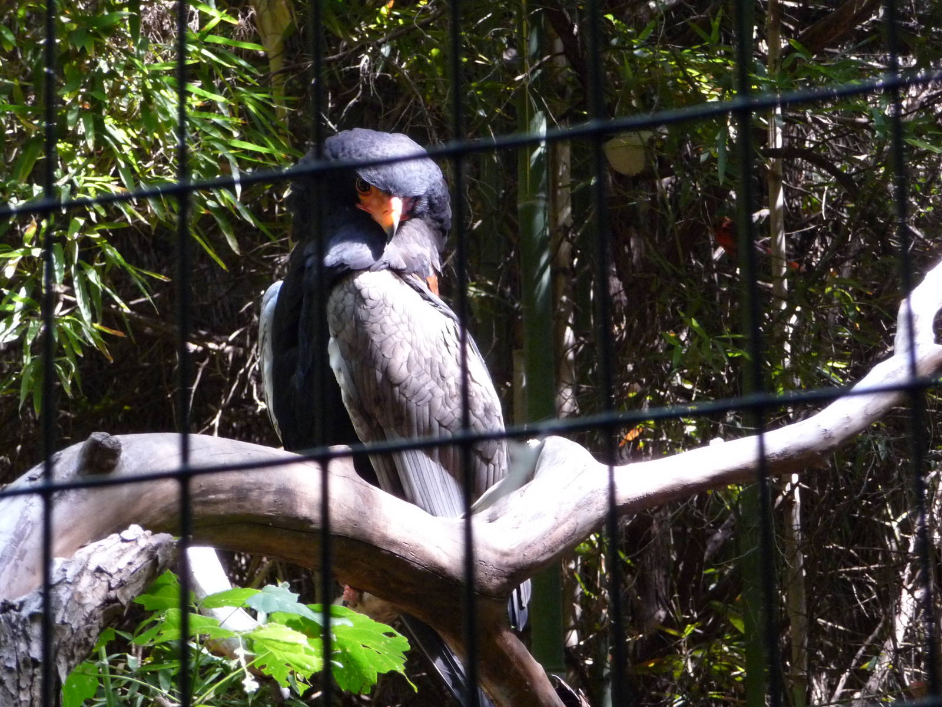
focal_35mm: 147
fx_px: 4000
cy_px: 354
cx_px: 471
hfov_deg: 13.4
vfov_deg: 10.1
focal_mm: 25.2
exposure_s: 1/60
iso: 400
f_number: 4.8
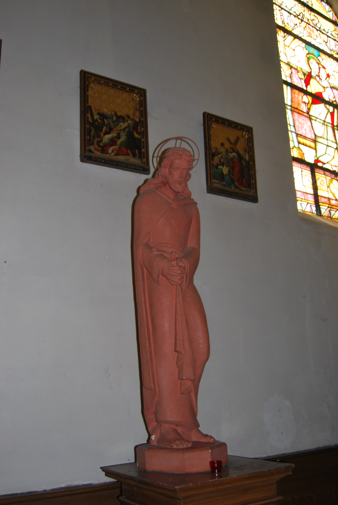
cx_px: 169
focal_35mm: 34
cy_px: 252
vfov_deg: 55.0
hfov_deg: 38.5
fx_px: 484
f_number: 3.8
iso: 200
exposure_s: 1/60
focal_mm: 23
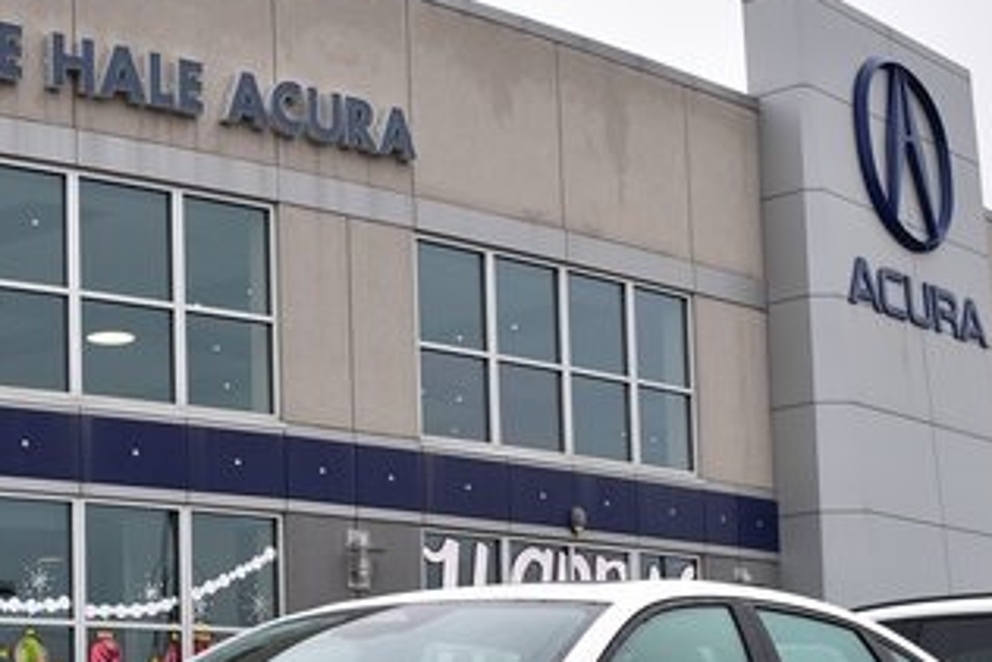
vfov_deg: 16.4
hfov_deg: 24.6
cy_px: 624
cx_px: 320
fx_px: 2261
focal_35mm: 82
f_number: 5.6
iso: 100
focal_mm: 27
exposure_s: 1/125
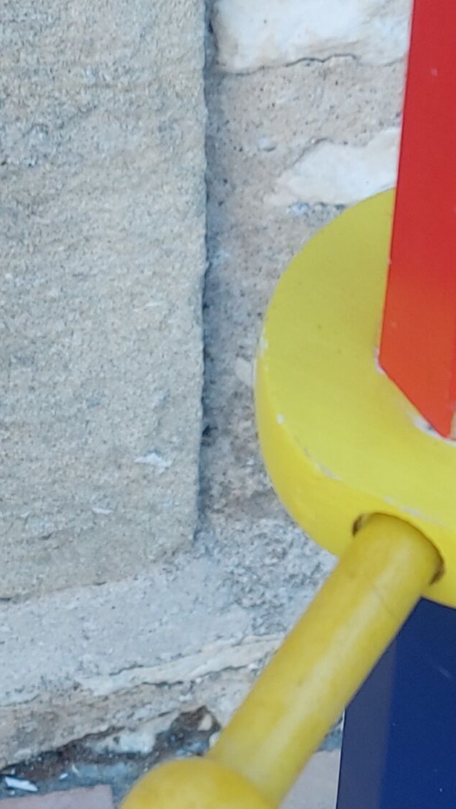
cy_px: 784
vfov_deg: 19.3
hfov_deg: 11.2
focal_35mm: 108
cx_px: 164
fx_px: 2320
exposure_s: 1/120
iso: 40
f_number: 1.8
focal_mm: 5.23
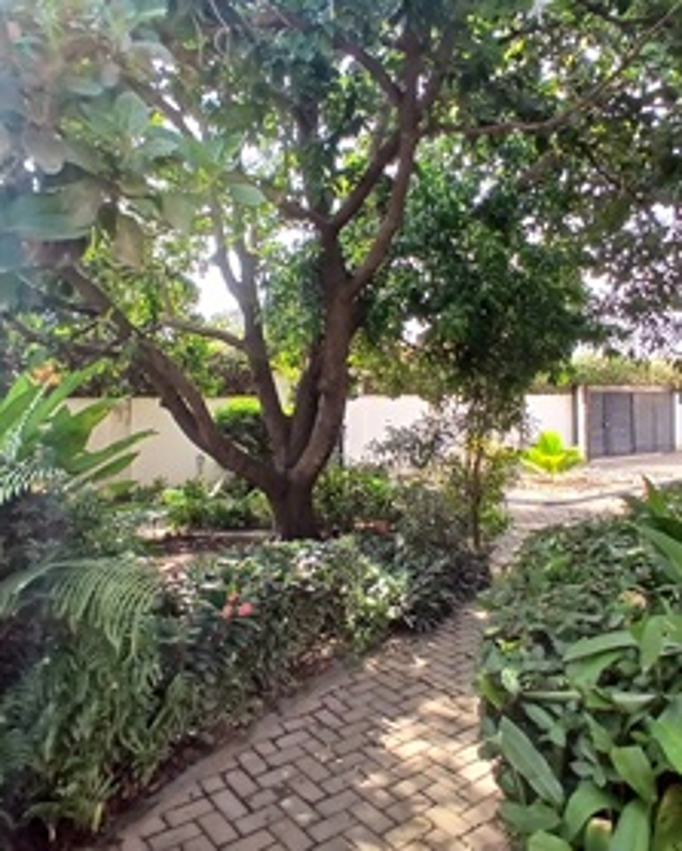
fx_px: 579
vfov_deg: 72.5
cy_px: 415
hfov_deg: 61.0
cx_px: 333
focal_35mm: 23
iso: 50
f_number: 2.2
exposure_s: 1/131
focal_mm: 1.4
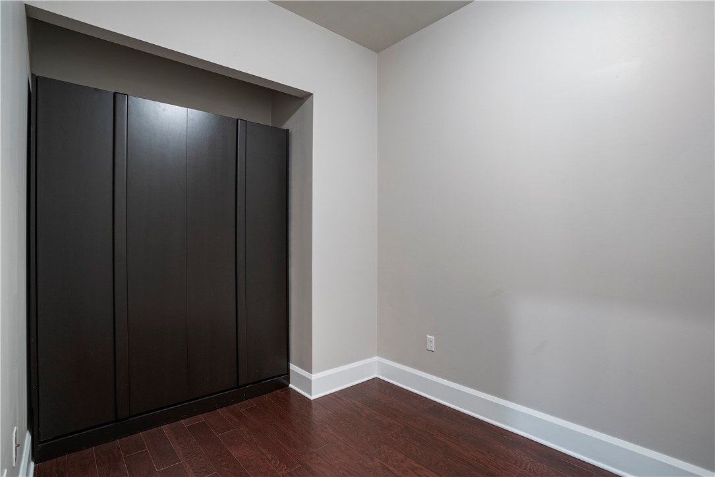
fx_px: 338
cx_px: 358
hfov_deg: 93.3
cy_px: 238
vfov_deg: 70.5
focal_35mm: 17
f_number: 8
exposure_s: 3.2
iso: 400
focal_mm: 17
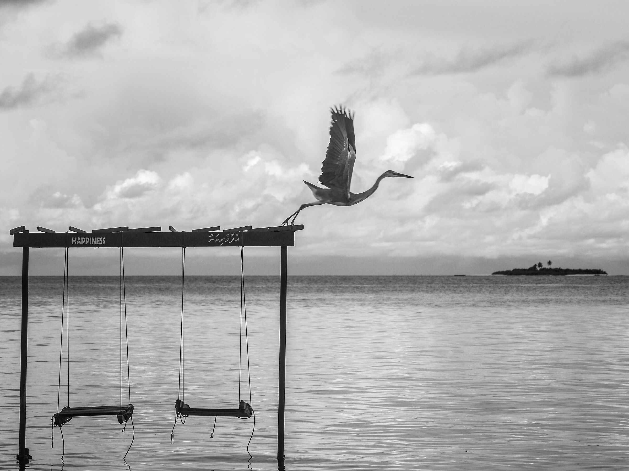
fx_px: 2217
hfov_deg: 16.1
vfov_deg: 12.1
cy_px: 236
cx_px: 314
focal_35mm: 122
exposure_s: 1/250
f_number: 4.5
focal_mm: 61
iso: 400
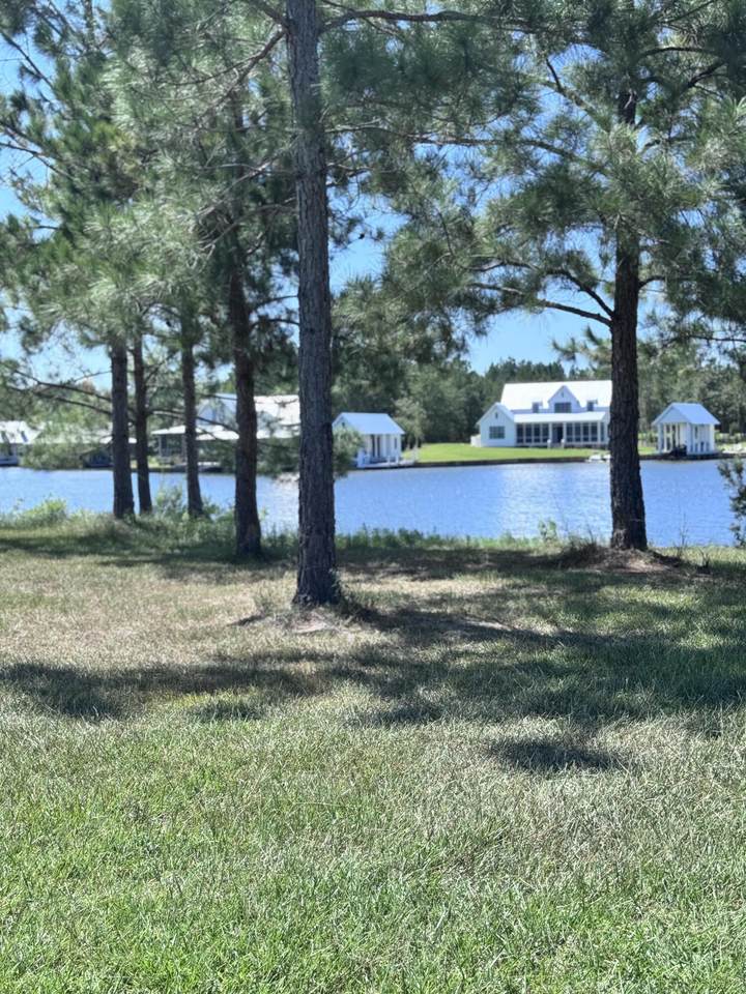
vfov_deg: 39.7
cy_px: 497
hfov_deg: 30.3
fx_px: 1379
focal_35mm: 48
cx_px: 373
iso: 64
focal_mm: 6.76
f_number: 1.78
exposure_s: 1/2331
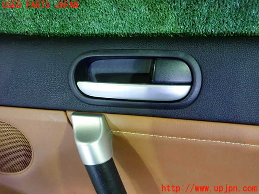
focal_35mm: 30
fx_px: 224
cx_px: 130
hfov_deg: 60.0
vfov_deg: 46.8
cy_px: 97
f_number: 2.3
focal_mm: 5.4
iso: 800
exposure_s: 1/20
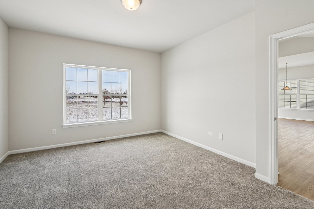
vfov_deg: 73.7
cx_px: 157
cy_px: 104
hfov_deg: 96.7
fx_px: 140
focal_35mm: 16
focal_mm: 16
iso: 400
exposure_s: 1/160
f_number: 13
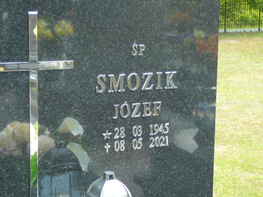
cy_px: 98
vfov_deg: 18.0
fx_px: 623
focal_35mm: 82
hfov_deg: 23.8
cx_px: 132
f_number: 3.8
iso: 100
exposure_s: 1/50
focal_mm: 12.2
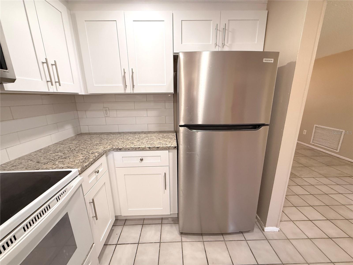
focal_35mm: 14
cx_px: 176
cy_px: 132
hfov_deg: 102.1
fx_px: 143
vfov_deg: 85.7
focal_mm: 2.22
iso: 320
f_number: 2.2
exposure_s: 1/120
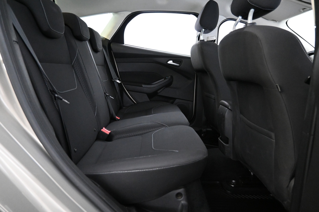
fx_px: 213
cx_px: 160
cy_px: 106
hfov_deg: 73.7
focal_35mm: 24
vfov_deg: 53.1
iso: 5000
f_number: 3.5
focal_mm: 16
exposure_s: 1/25
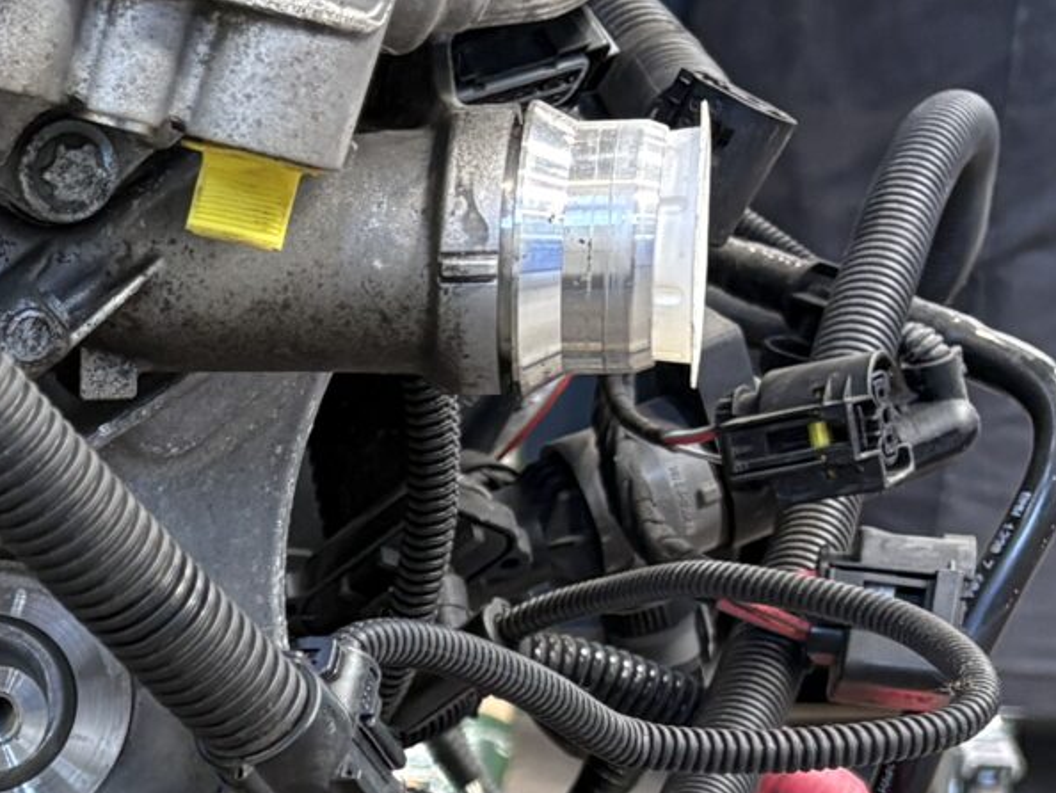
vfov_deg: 12.6
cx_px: -473
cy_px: 1191
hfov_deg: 16.2
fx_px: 3418
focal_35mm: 112
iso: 160
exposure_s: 1/60
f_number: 1.6
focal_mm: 5.96
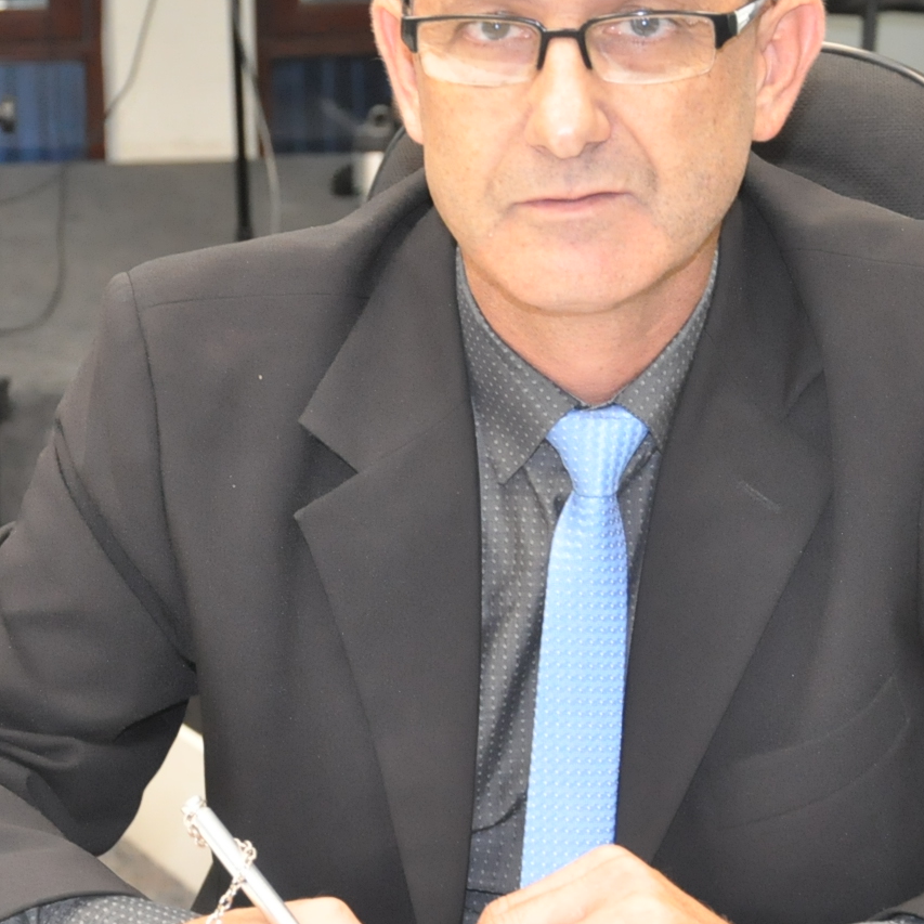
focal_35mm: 128
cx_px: 459
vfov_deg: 13.6
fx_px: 3866
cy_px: 284
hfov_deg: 13.6
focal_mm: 40
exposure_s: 1/60
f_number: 5
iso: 2000
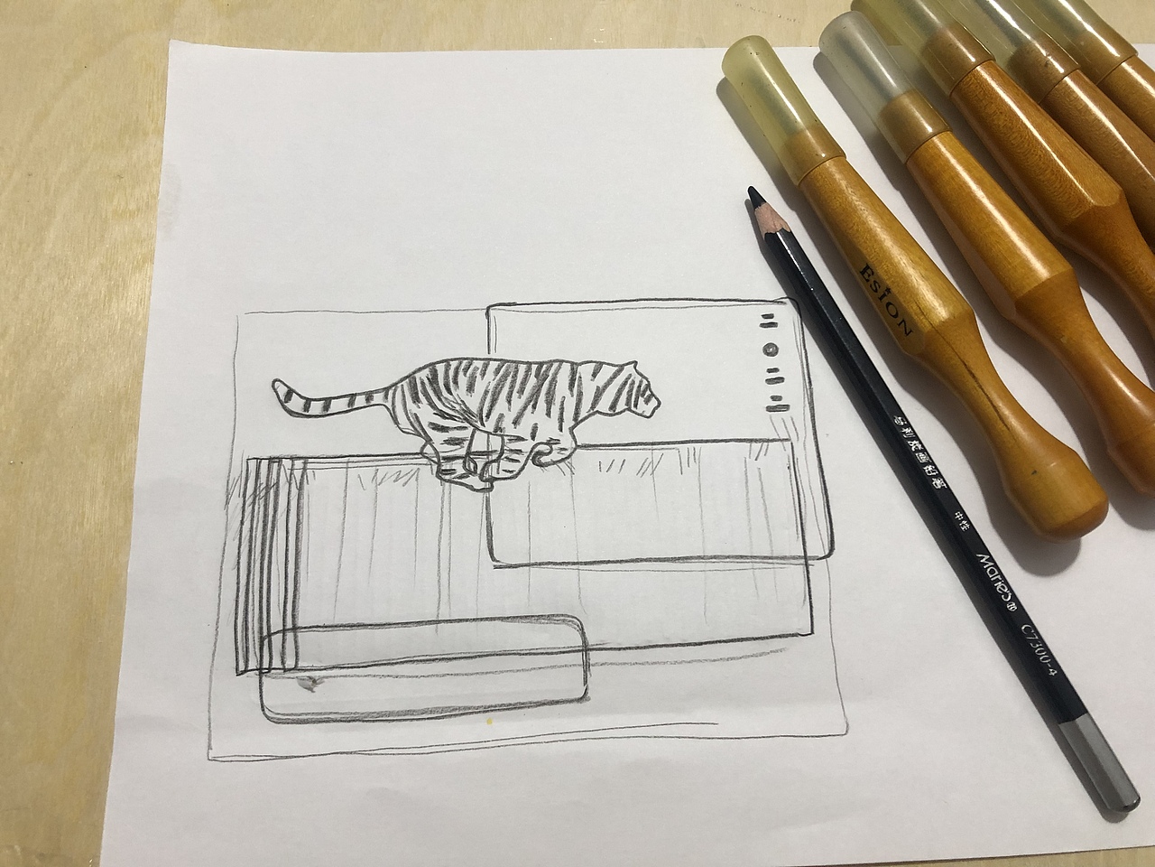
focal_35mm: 28
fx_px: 934
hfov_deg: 63.4
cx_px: 578
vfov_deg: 49.7
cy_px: 434
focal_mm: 3.99
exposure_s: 1/25
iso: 32
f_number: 1.8
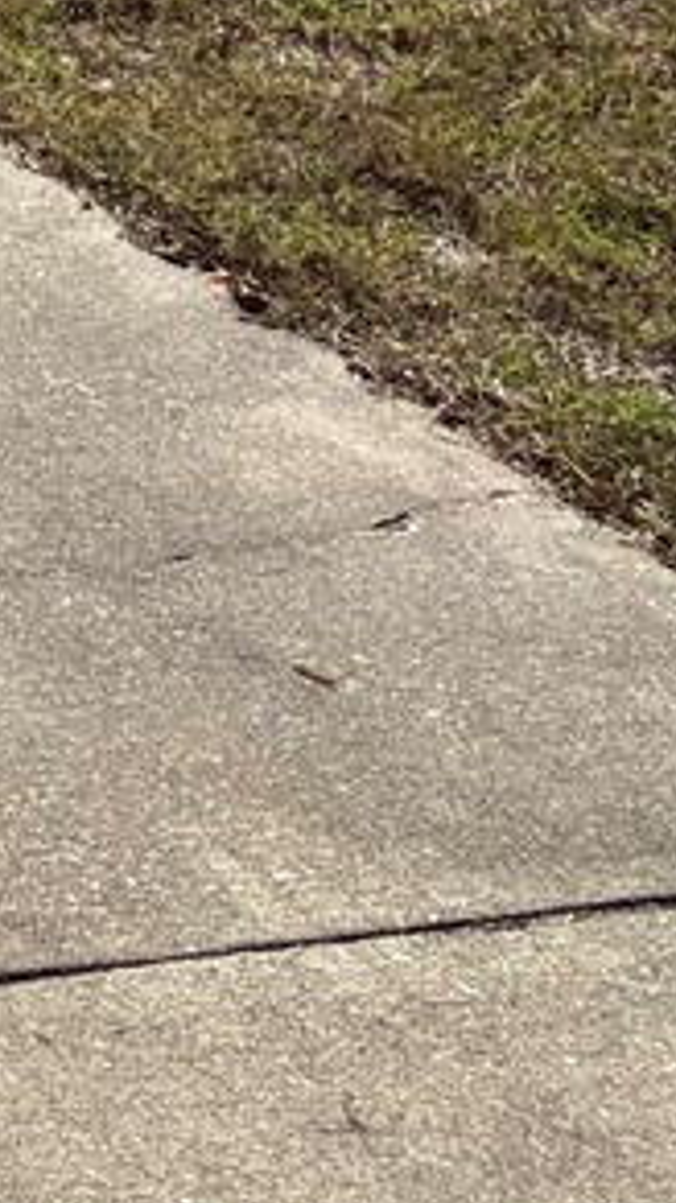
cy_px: -1141
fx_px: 4945
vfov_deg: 12.4
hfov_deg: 6.3
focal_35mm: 155
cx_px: -2135
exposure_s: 1/4950
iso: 50
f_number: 1.6
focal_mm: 5.96
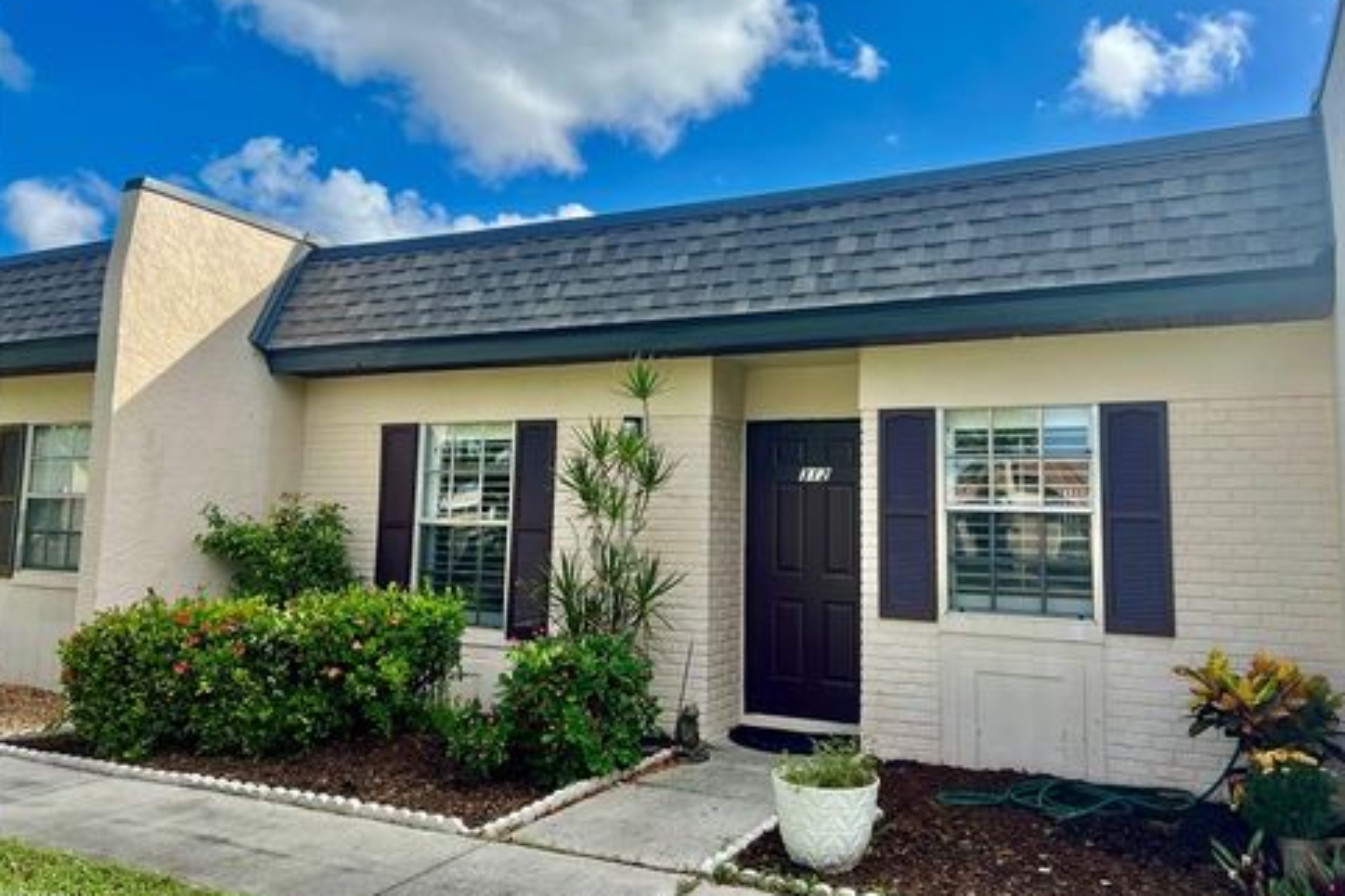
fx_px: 1046
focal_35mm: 28
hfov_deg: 65.5
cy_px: 391
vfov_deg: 46.3
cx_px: 682
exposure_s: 1/2841
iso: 50
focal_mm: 5.7
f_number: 1.5
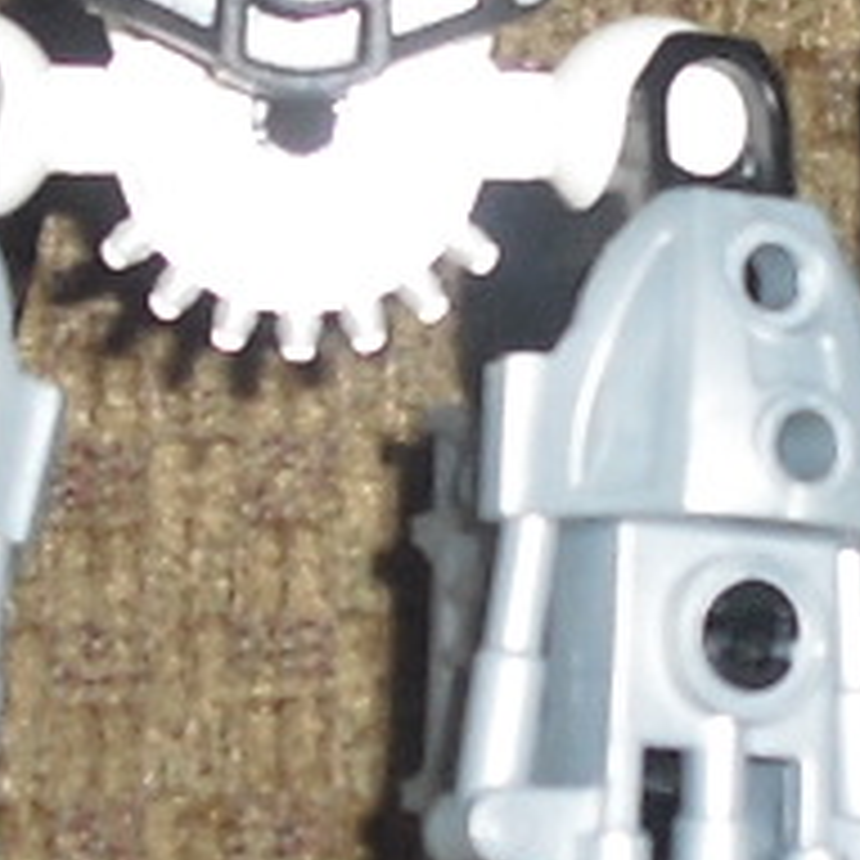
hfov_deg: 6.6
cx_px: 428
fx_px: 7477
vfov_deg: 6.6
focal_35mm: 266
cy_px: 482
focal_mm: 6.3
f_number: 3.1
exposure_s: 1/60
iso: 100
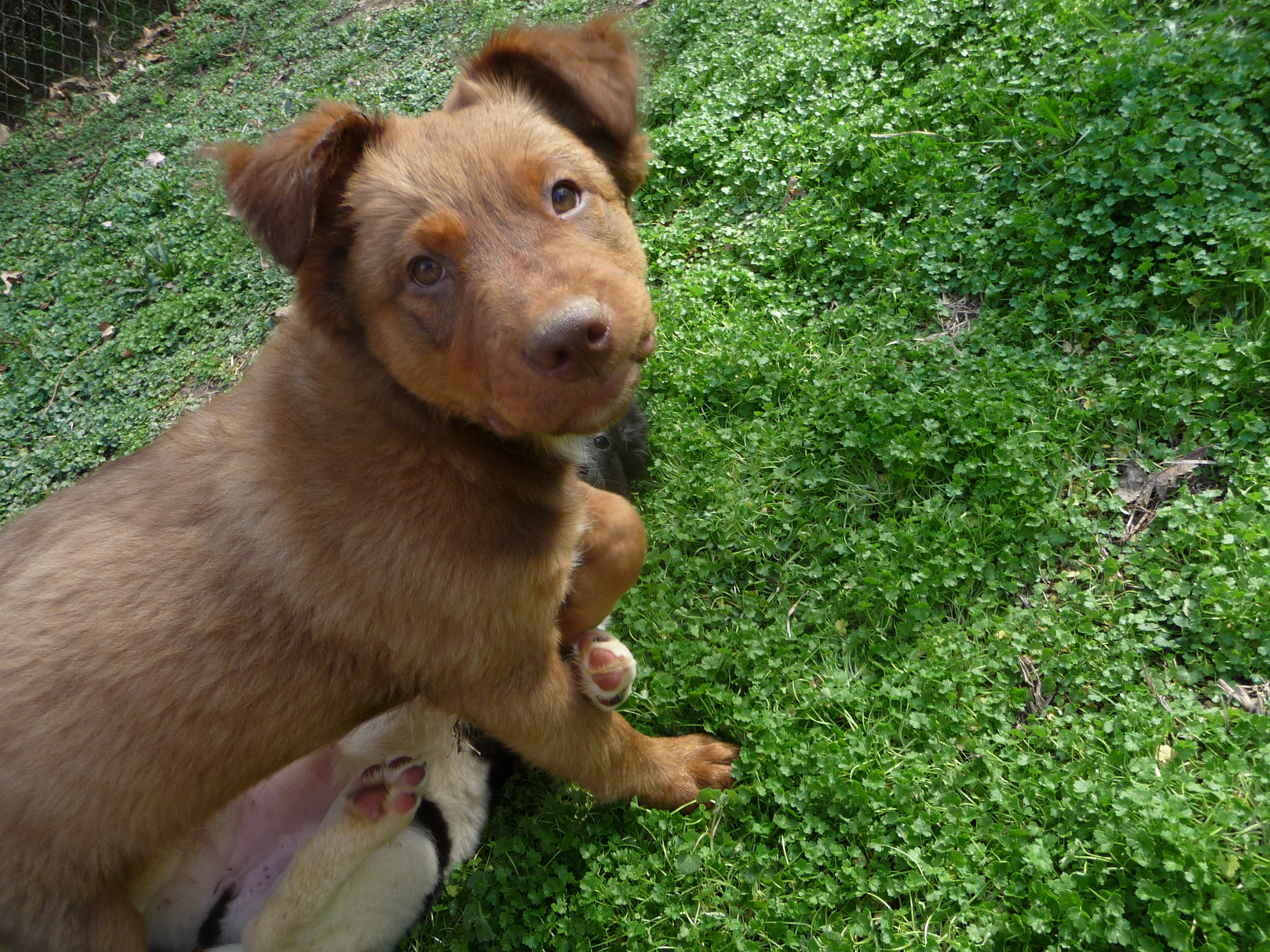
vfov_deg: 49.7
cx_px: 635
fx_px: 1027
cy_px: 476
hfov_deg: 63.4
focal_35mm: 28
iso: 100
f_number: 3.3
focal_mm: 4.7
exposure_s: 1/160
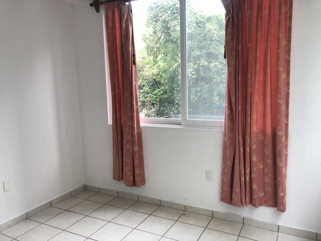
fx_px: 260
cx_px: 160
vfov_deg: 49.7
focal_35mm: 28
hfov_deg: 63.4
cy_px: 120
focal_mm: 4
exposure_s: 1/30
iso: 25
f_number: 1.8
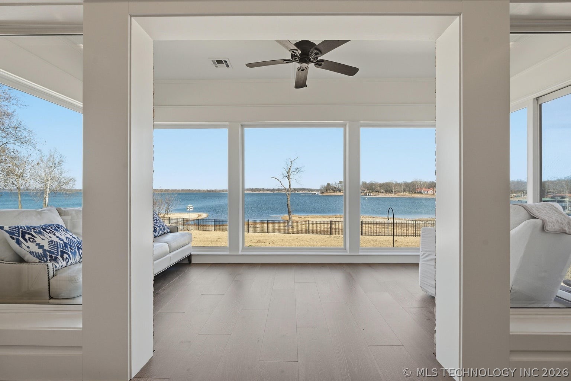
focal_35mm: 16
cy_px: 190
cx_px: 286
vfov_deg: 73.7
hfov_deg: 96.7
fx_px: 254
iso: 160
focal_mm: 16
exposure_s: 1/2000
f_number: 8
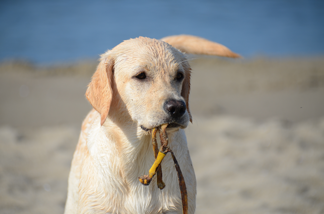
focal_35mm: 390
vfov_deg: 3.5
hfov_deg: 5.3
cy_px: 107
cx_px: 162
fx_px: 3503
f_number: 5.6
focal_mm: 260
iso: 220
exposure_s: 1/1250
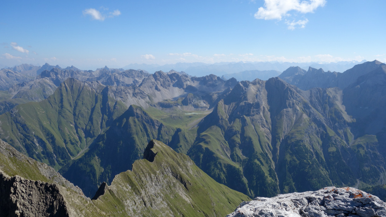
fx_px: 307
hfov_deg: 64.3
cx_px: 190
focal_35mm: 30
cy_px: 126
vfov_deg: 38.8
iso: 125
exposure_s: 1/500
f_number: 5.6
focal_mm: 10.4
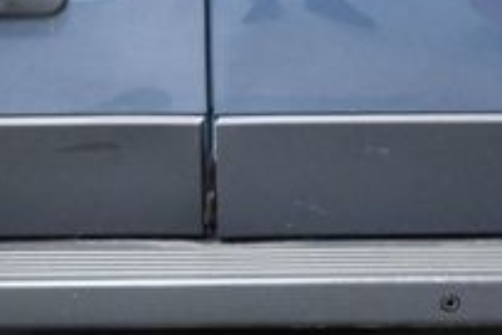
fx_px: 1576
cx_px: 231
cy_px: 416
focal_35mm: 113
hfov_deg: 18.1
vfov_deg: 11.8
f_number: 3.5
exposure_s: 1/100
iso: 3200
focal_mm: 18
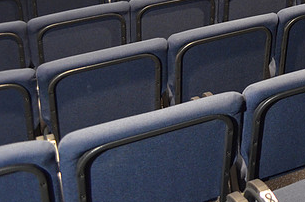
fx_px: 651
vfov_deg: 16.4
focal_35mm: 77
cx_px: 402
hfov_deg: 23.2
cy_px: -81
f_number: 4
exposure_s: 1/4
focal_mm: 18
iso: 1600
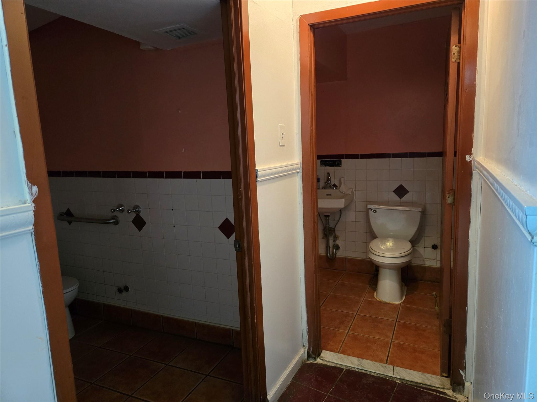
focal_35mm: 23
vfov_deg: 58.9
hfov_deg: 73.9
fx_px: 357
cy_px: 201
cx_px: 268
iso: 640
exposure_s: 1/60
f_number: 1.8
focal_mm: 5.4
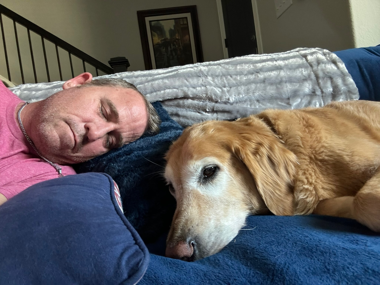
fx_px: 252
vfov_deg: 58.9
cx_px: 190
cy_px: 142
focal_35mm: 23
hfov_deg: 73.9
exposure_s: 1/33
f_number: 1.9
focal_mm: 2.69
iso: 400
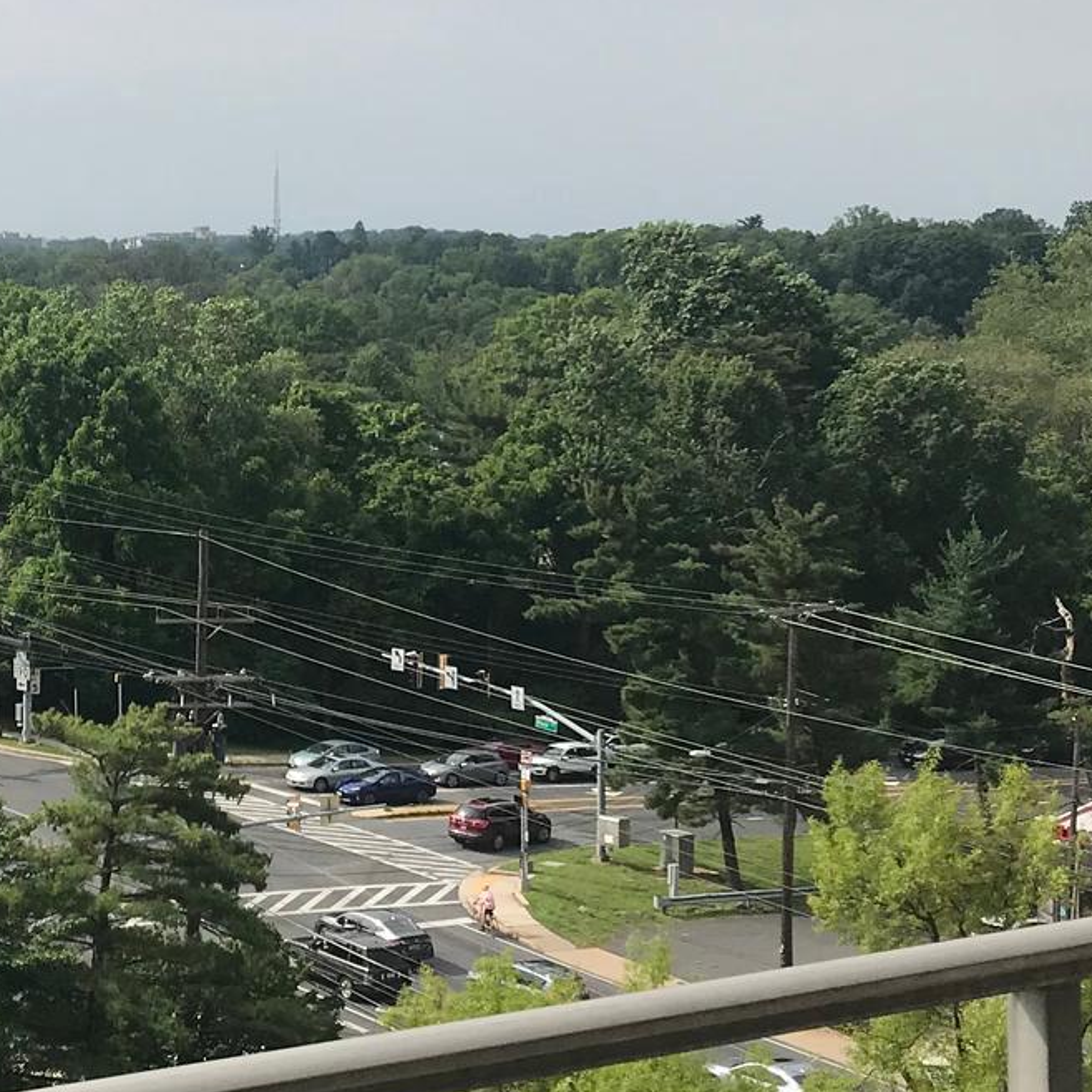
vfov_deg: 22.4
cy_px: 441
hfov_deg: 21.5
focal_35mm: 77
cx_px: -65
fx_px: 2748
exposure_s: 1/3546
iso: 20
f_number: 1.8
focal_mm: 3.99
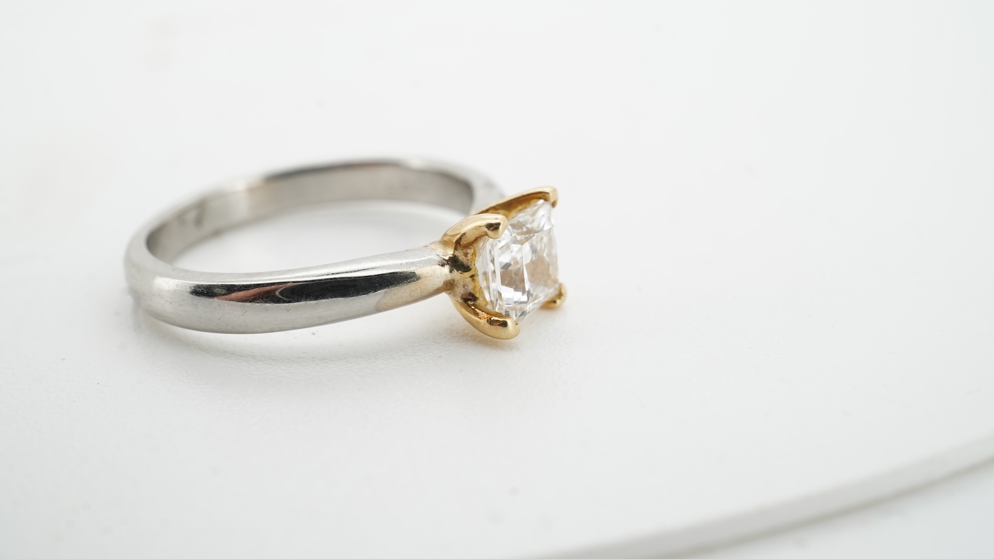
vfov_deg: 24.9
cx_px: 496
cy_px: 223
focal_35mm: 48
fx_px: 1265
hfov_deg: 42.9
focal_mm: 30
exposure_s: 1/125
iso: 250
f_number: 22
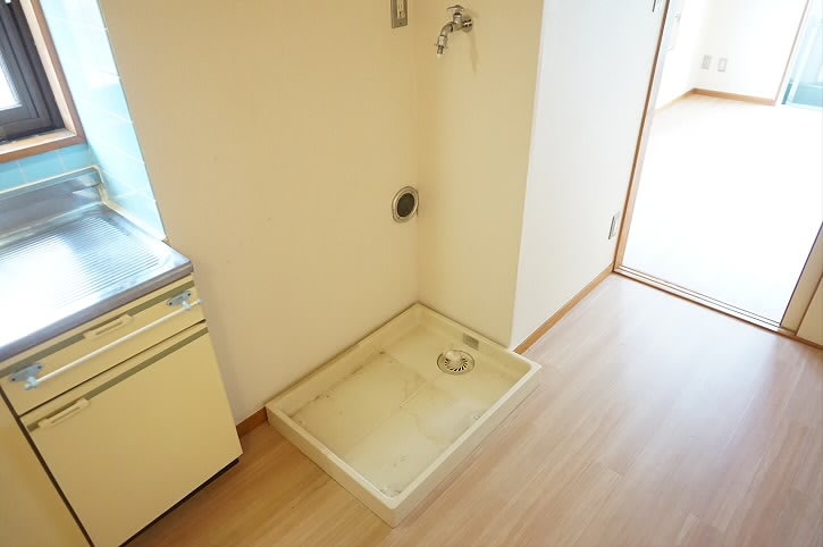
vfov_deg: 53.0
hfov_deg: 73.8
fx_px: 548
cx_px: 412
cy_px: 274
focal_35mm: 24
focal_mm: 16
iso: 3200
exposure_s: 1/125
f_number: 3.5
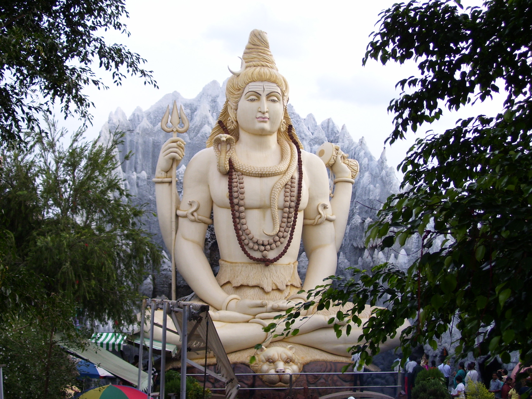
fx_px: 876
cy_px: 200
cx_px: 266
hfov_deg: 33.8
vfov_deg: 25.7
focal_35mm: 57
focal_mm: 9.4
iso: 80
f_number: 3.4
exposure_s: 1/125
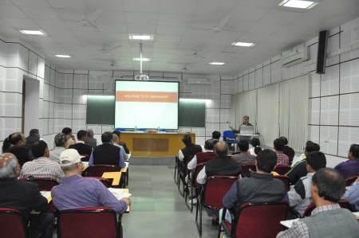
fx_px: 269
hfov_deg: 67.4
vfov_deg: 47.8
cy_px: 119
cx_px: 180
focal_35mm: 27
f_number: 5.6
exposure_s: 1/100
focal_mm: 18
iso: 3200
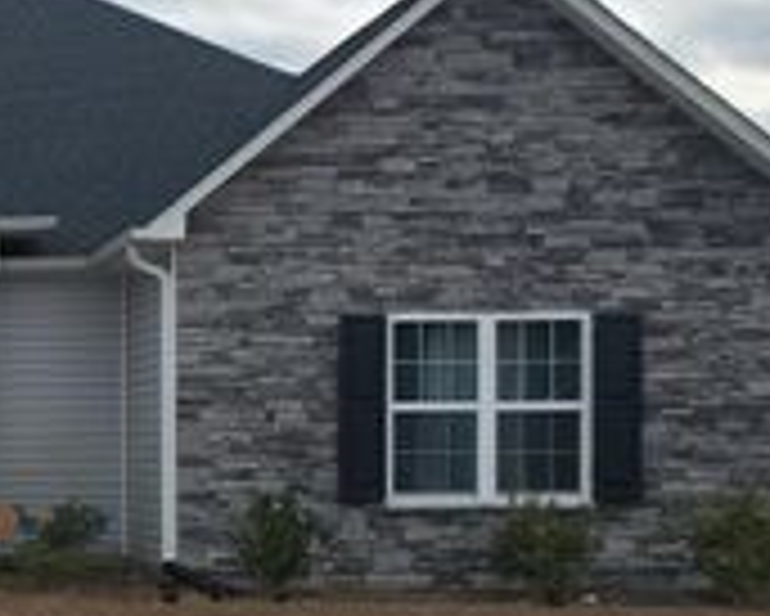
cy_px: 447
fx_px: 1687
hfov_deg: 22.6
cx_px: -266
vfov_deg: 20.6
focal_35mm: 74
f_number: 2.4
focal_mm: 4.3
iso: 50
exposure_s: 1/543
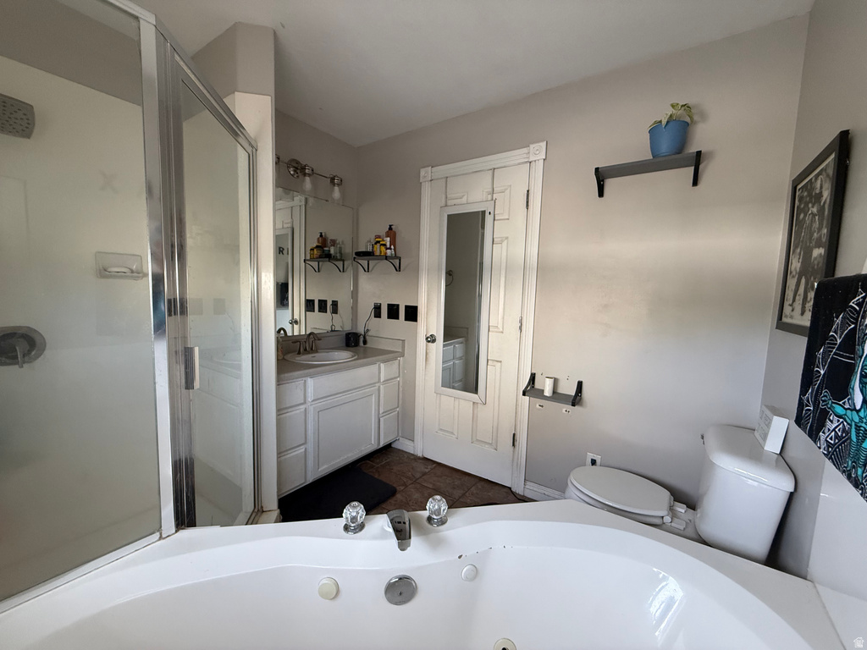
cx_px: 434
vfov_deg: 85.7
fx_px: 351
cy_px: 325
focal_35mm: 14
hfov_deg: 102.1
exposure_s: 1/99
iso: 320
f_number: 2.2
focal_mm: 2.22
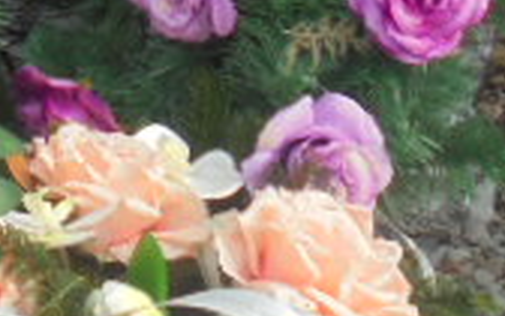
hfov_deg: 12.7
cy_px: -247
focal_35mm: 153
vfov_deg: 8.3
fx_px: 2106
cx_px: -340
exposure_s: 1/200
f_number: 4.2
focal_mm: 6.9
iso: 100
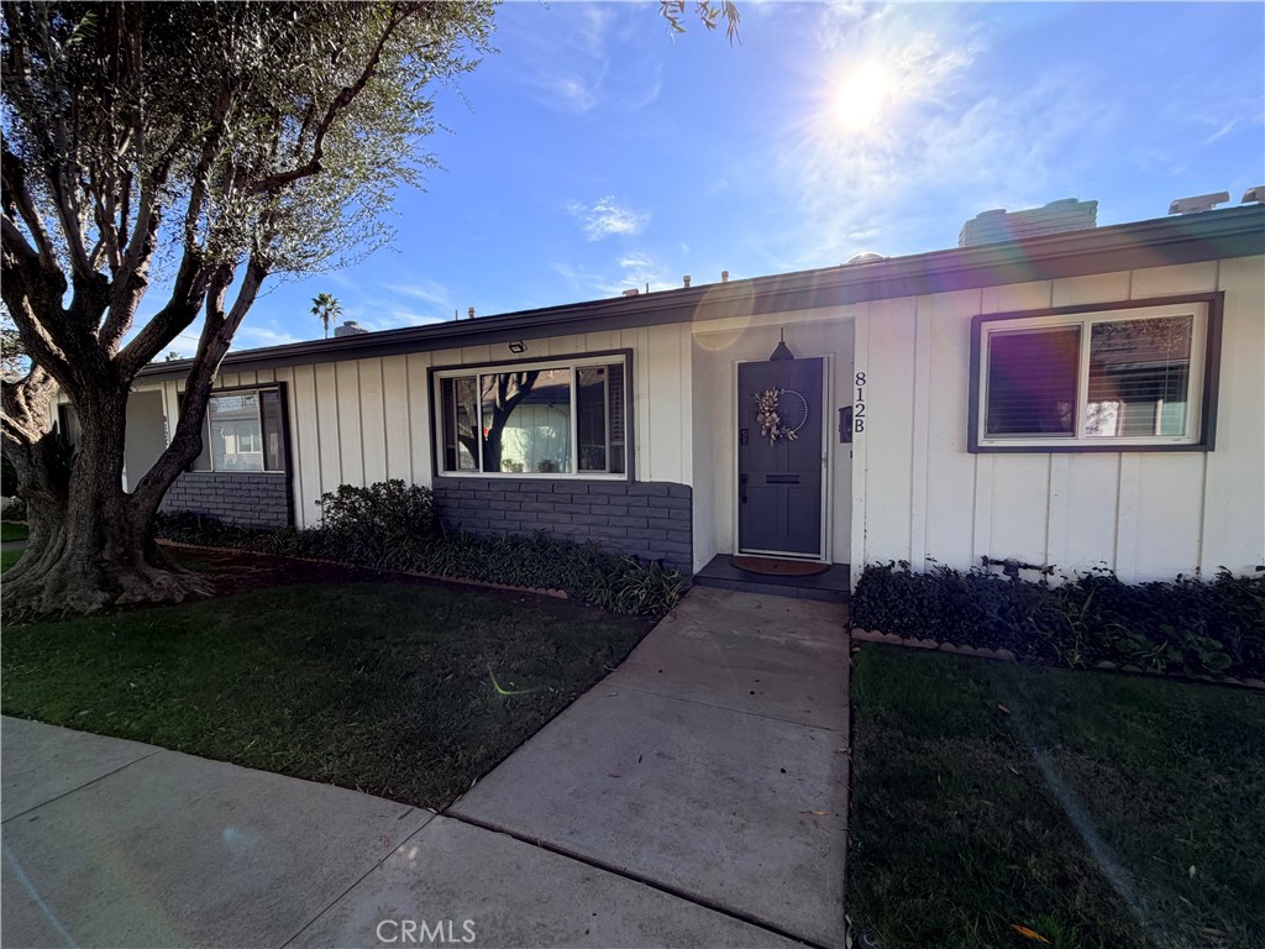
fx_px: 512
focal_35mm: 14
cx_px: 632
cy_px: 474
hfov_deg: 102.1
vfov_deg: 85.7
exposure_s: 1/726
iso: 40
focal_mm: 2.22
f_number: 2.2
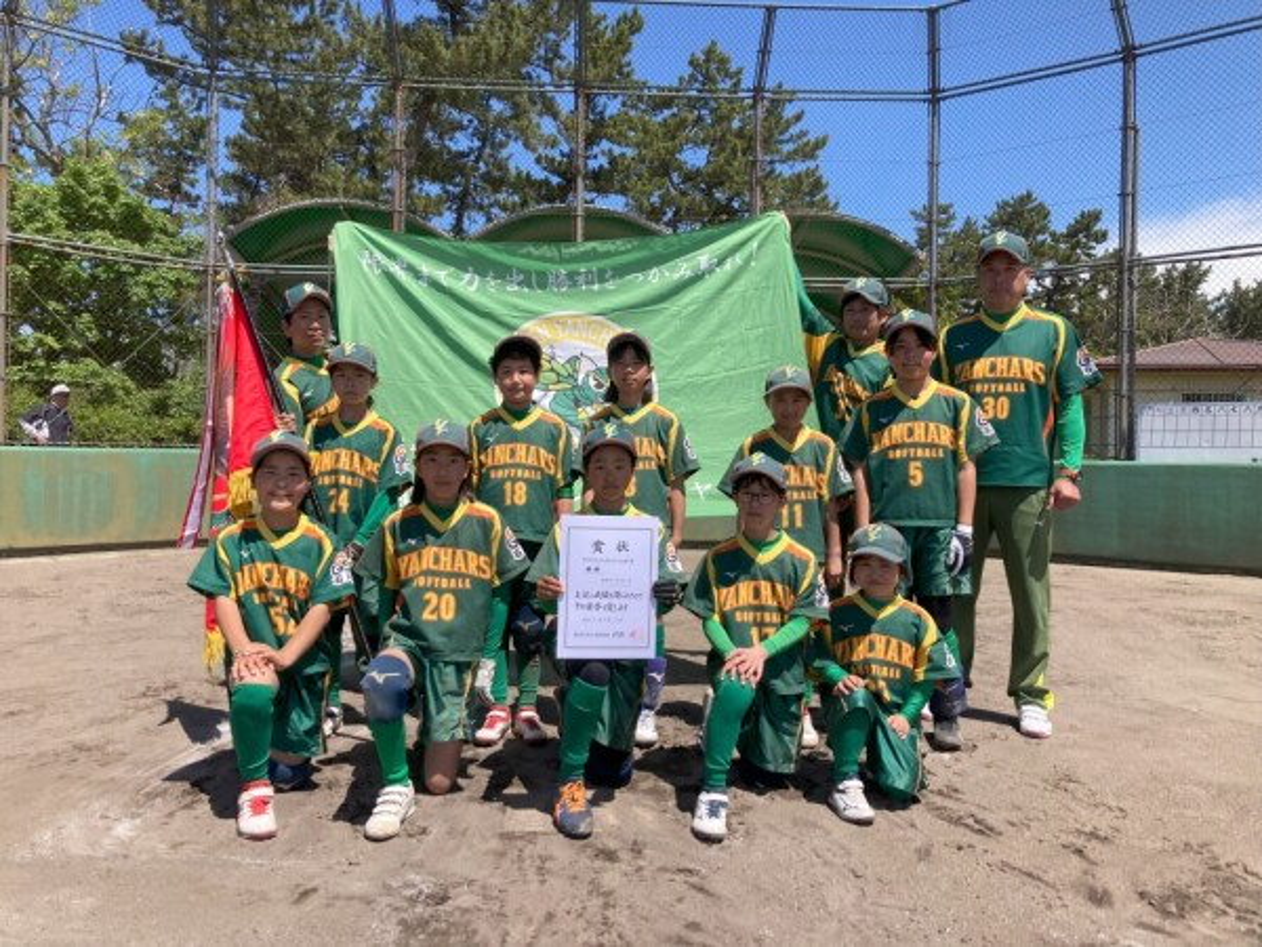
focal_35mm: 28
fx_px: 1021
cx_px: 631
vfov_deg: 49.7
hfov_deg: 63.4
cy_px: 474
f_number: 1.8
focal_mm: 3.99
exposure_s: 1/1621
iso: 20
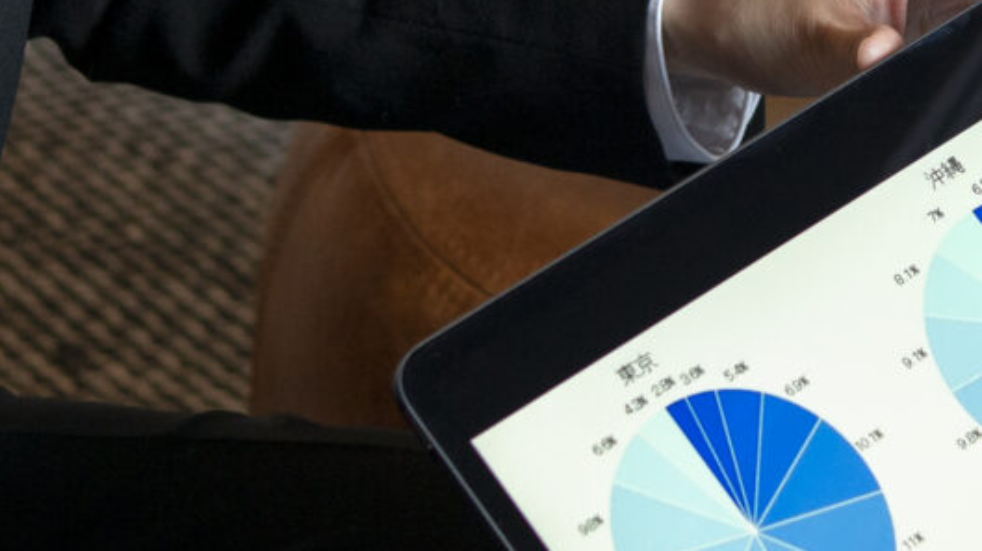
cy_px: 174
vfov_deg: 8.5
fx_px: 3696
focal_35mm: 142
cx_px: 492
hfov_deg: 15.1
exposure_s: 1/200
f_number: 3.2
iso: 400
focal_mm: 35
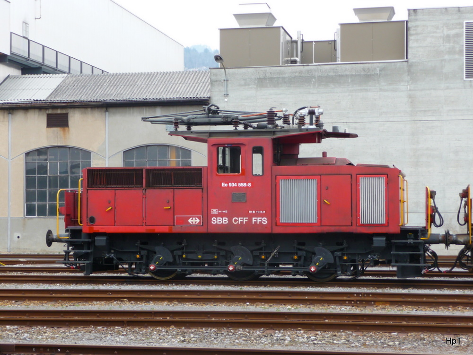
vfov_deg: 20.4
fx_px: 984
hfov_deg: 27.0
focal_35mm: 72
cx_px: 236
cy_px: 178
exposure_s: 1/60
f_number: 4.6
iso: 100
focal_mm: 12.2
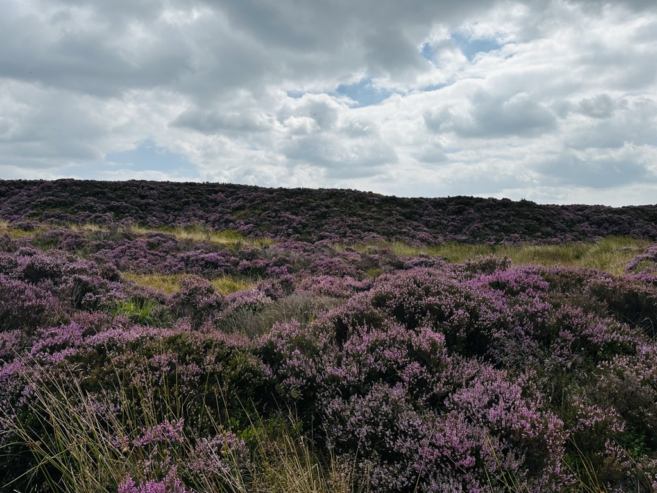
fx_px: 456
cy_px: 246
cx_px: 328
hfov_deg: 71.6
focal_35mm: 24
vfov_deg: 56.8
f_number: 1.78
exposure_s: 1/7576
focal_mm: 6.86
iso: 80
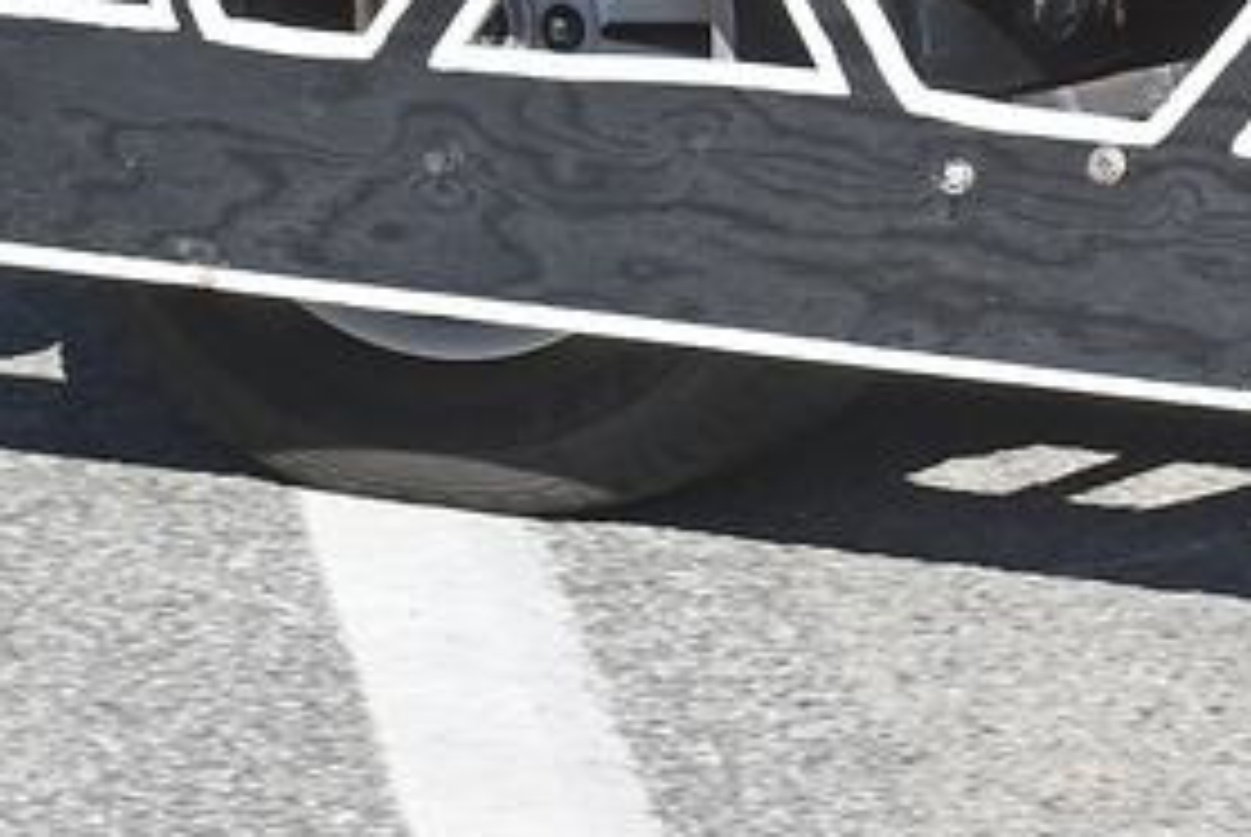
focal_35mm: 334
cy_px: -1017
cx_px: 2056
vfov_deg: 4.1
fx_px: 11618
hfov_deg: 6.1
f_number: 14
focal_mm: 62
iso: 1000
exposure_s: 1/800
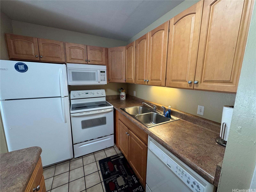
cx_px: 128
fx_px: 104
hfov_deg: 102.1
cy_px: 96
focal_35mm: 14
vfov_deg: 85.7
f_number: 2.2
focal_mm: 2.22
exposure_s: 1/60
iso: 200
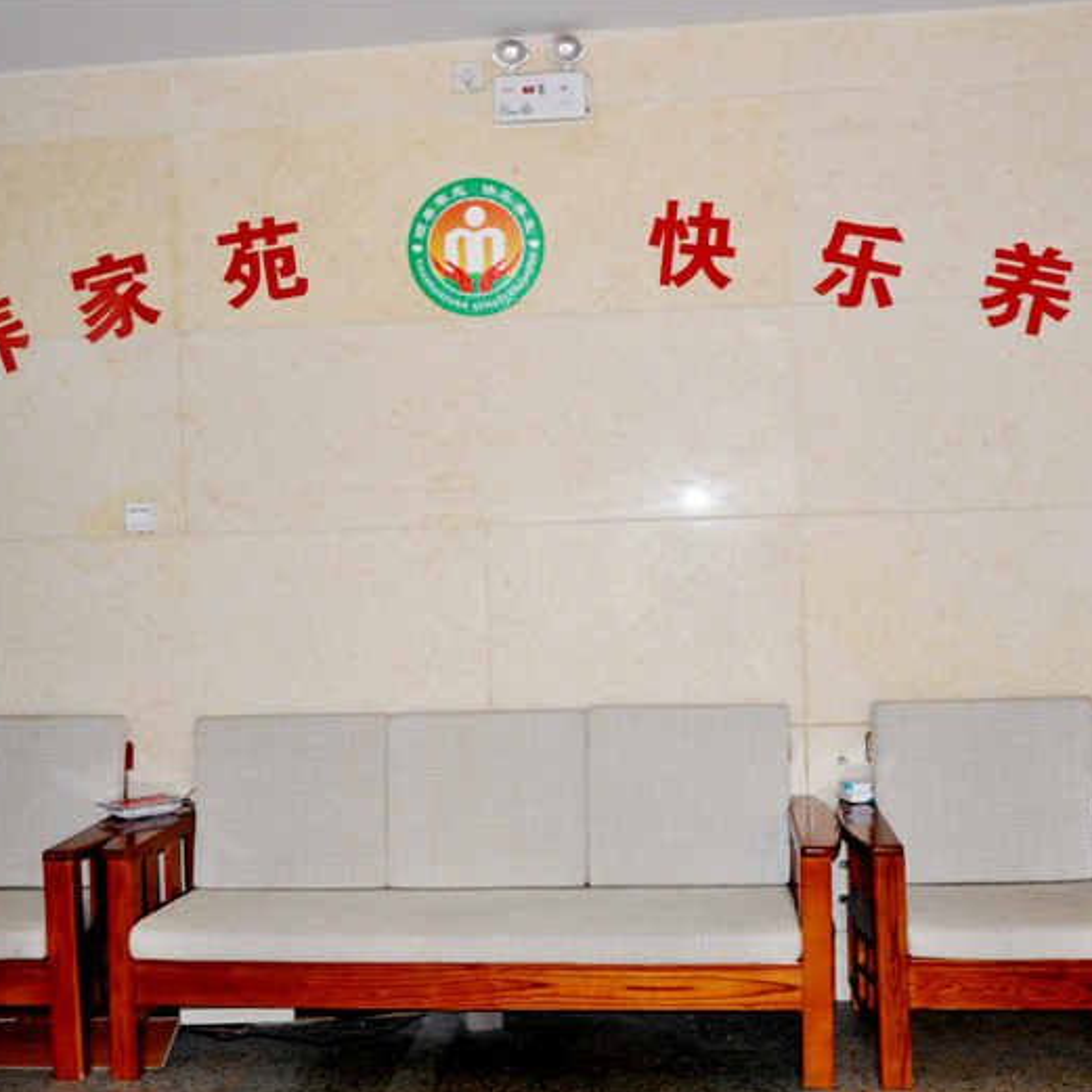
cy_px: 550
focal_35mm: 43
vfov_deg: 39.2
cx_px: 526
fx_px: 1535
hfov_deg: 39.2
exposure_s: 1/60
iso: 800
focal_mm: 22
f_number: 3.8
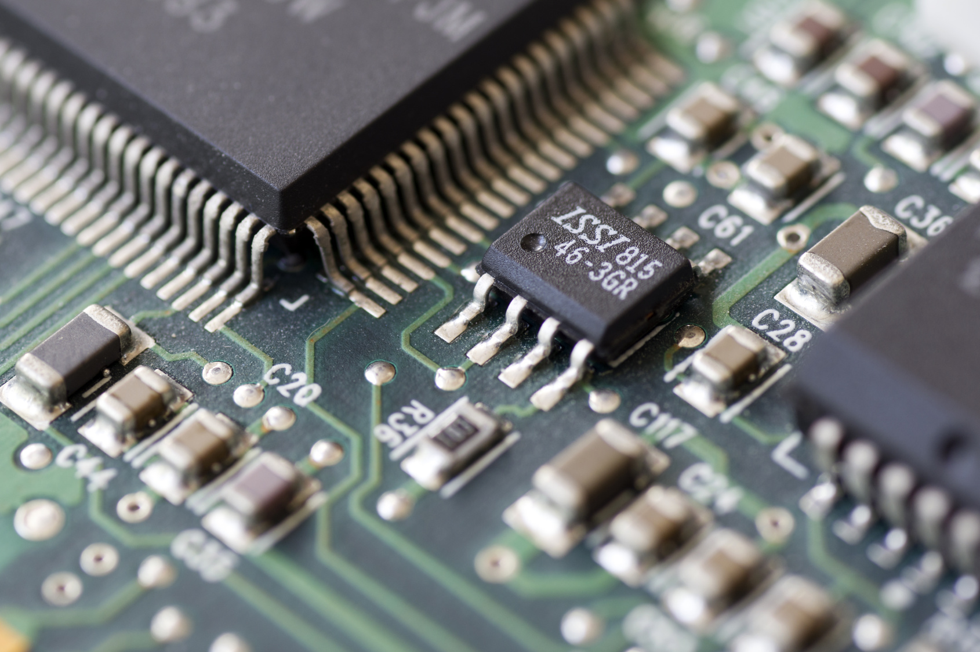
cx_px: 490
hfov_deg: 15.2
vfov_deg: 10.1
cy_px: 326
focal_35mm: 135
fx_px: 3672
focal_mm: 90
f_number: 6.3
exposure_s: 1/3.33
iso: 200
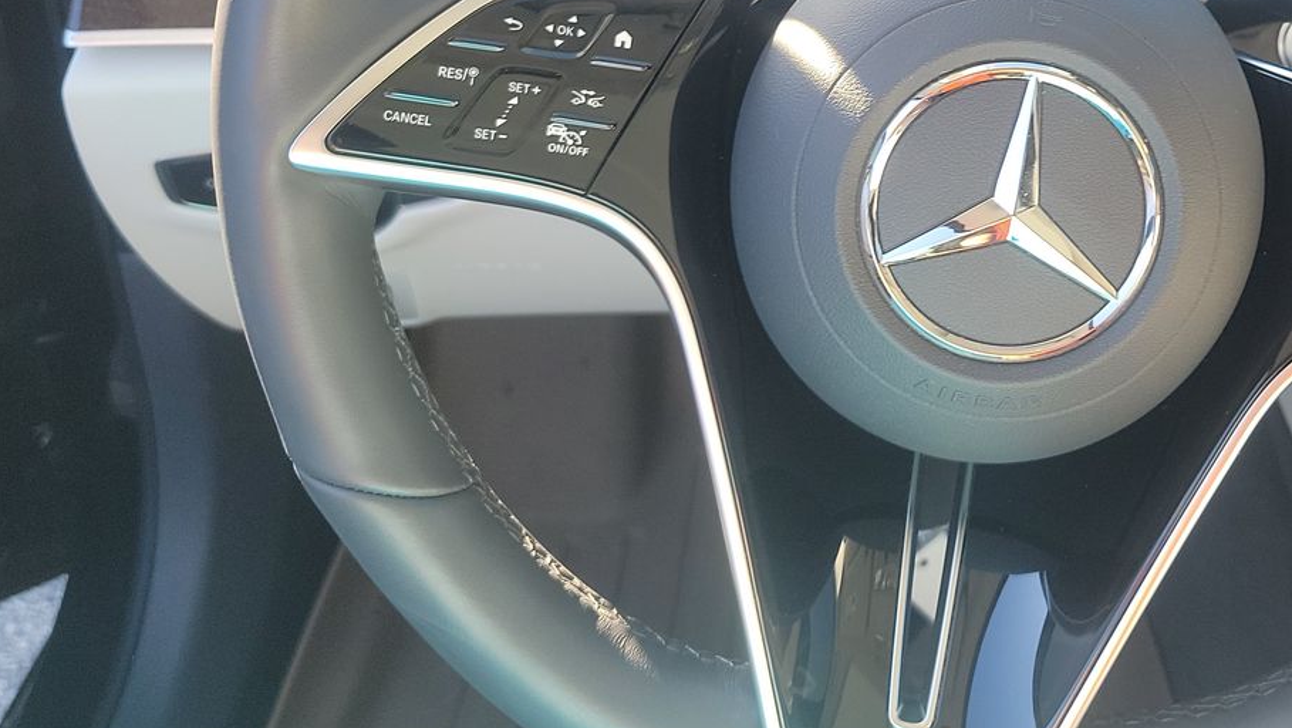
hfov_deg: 43.1
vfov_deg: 25.3
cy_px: 92
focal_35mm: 46
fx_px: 1576
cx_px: 974
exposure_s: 1/59
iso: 79
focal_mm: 6.7
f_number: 1.8
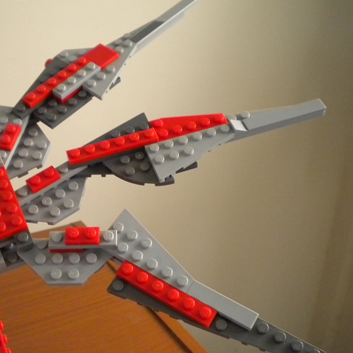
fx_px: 531
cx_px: 133
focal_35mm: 46
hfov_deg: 36.6
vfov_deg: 36.8
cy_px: 169
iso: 400
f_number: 3.1
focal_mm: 6.3
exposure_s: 1/10.3
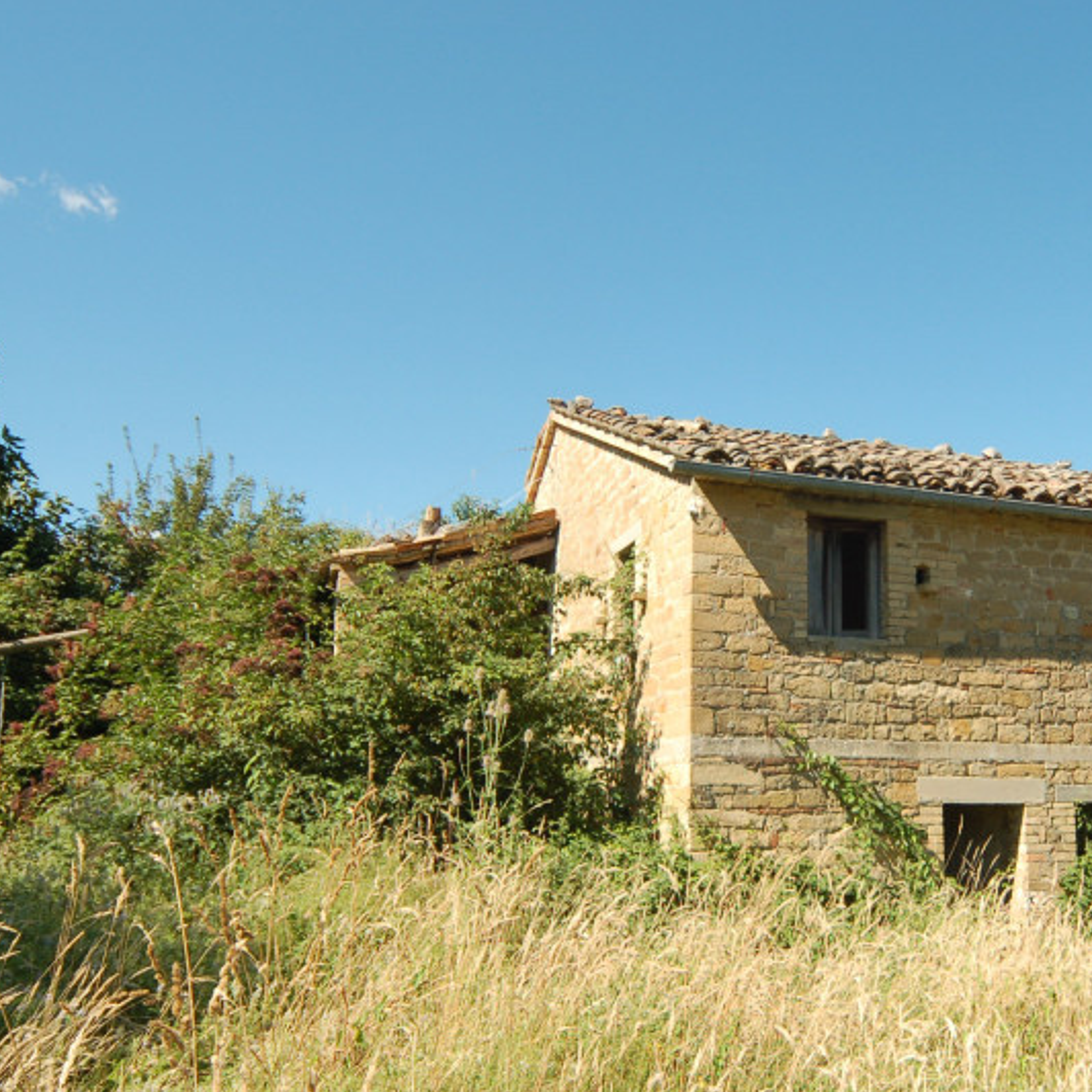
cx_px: 760
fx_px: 1136
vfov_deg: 51.2
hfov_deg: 50.1
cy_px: 626
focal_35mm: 32
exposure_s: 1/250
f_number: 8
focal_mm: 13
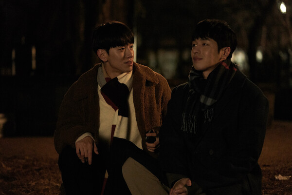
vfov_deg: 11.7
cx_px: 146
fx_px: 949
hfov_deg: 17.5
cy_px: 98
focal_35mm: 117
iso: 6400
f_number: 2.8
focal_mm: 117
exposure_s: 1/125
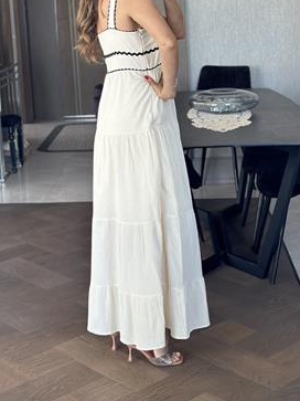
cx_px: 137
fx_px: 775
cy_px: 126
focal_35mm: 67
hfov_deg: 21.9
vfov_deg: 28.7
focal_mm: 6.86
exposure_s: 1/121
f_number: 1.78
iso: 125
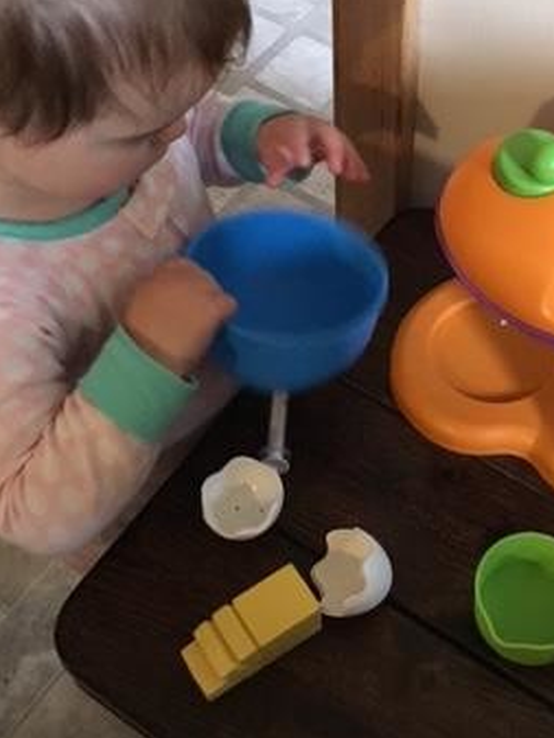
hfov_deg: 26.4
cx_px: 363
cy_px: 267
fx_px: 1173
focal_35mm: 55
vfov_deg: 34.7
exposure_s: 1/15
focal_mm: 4.15
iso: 250
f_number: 2.2
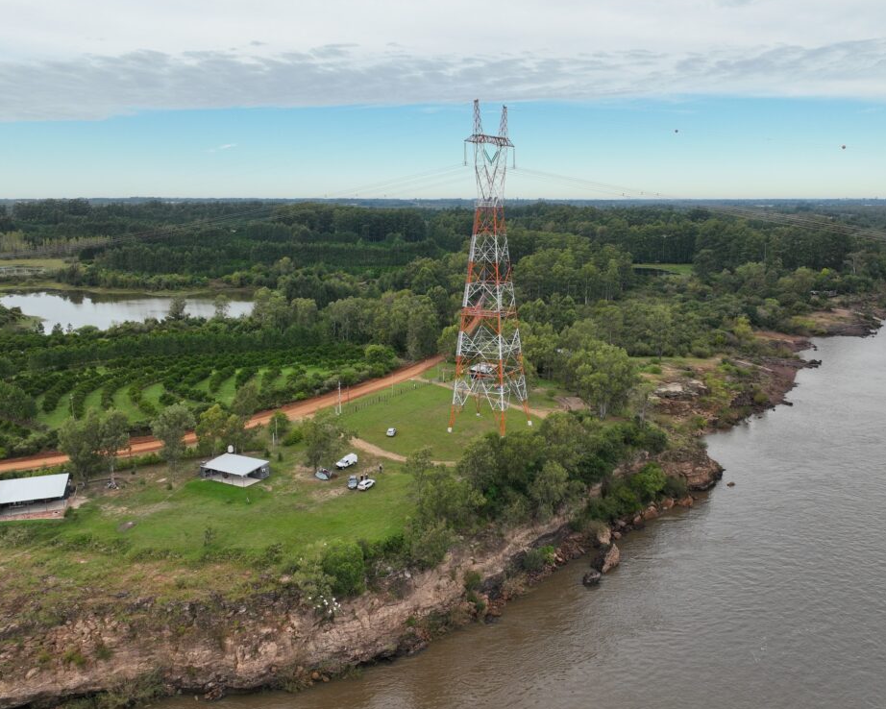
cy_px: 359
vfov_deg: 54.9
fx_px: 682
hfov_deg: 65.9
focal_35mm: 26
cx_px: 477
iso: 200
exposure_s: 1/1000
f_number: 2.8
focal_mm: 12.29
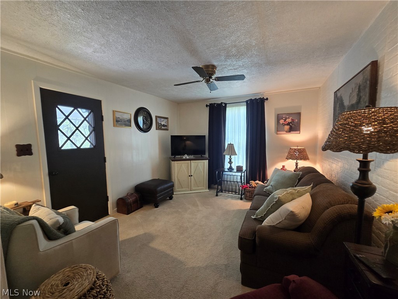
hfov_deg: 106.2
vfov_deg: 89.9
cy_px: 150
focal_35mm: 13
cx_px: 199
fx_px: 149
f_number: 2.2
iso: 250
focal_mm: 2.2
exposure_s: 1/60
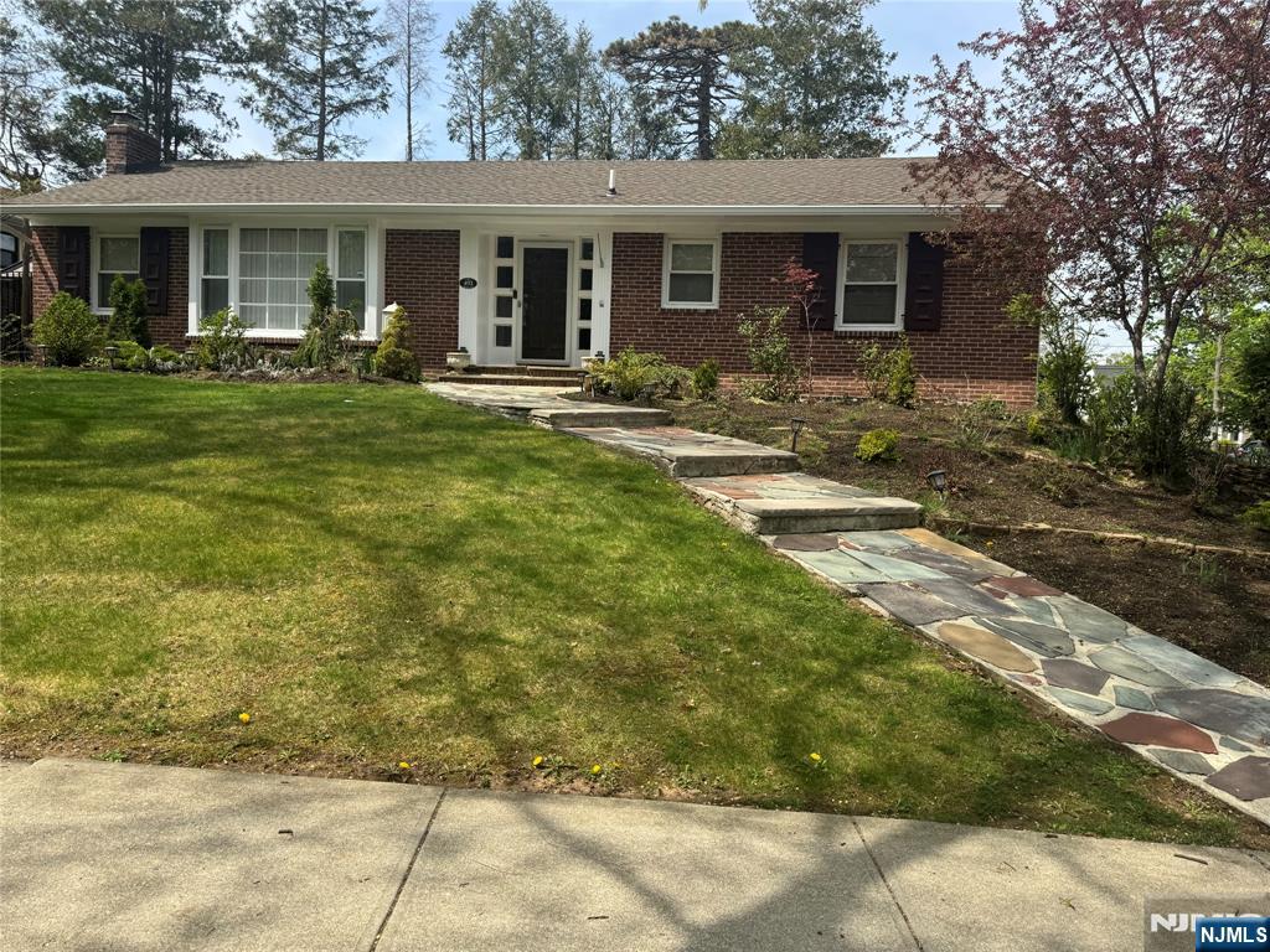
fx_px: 881
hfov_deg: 71.6
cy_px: 476
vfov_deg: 56.8
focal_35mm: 24
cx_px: 635
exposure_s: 1/2710
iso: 80
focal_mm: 6.76
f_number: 1.78
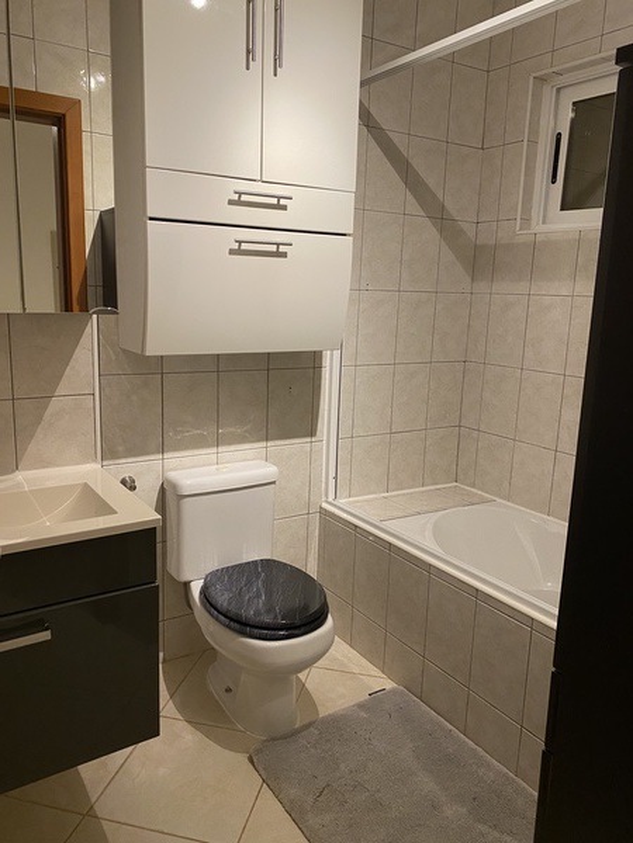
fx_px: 634
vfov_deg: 67.3
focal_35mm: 26
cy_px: 422
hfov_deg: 53.1
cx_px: 316
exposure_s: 1/50
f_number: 1.8
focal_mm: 4.25
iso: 200
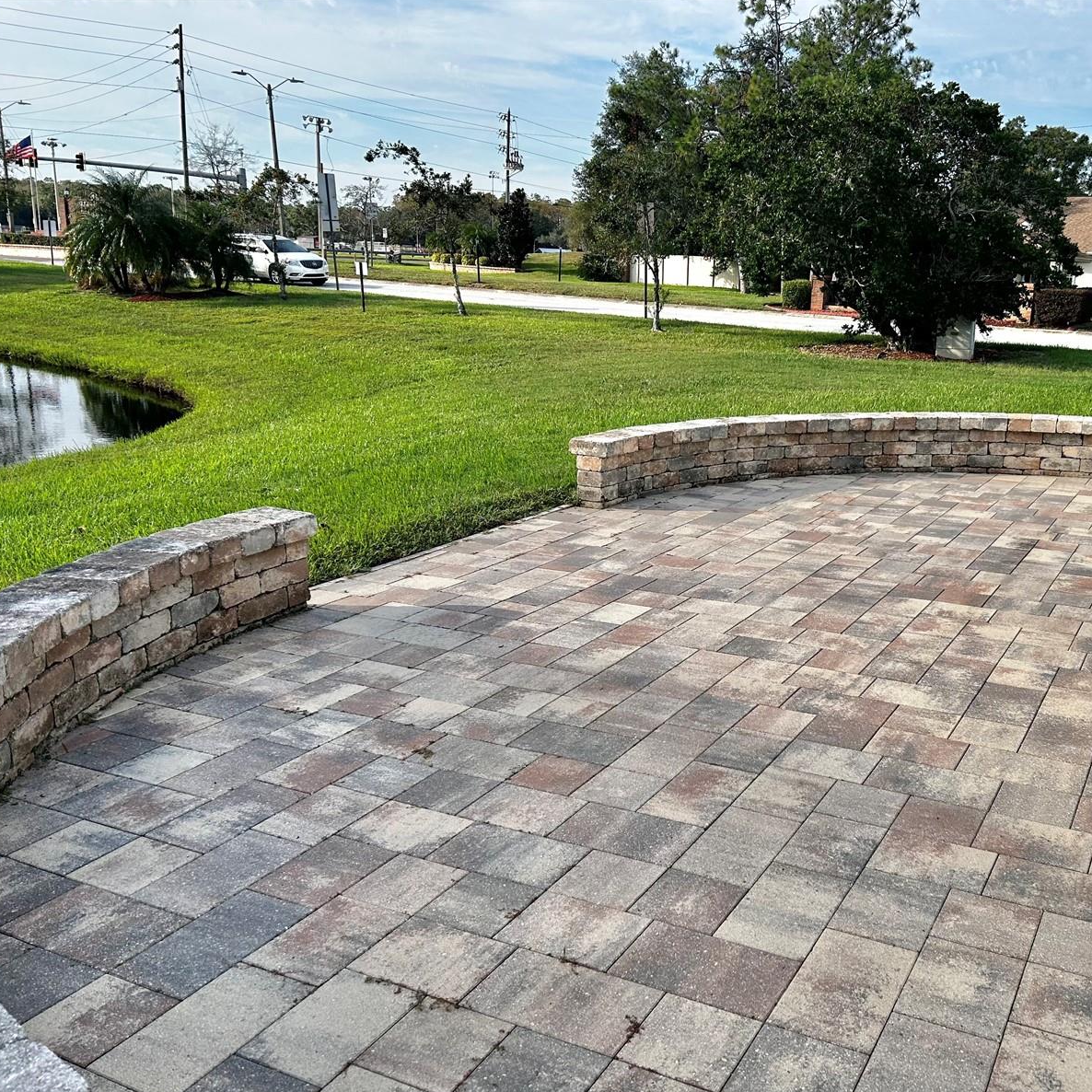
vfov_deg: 52.5
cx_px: 725
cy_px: 548
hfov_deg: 51.6
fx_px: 1106
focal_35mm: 31
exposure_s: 1/2695
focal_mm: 5.7
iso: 50
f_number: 1.5
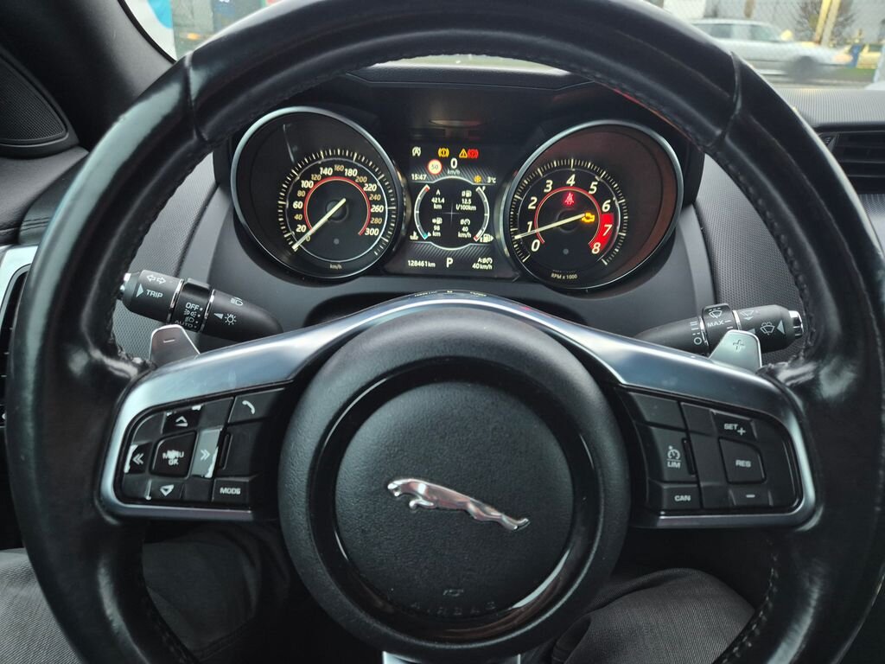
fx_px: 588
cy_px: 332
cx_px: 442
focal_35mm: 23
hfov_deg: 73.9
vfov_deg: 58.9
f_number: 1.8
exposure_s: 1/29
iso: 640
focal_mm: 5.4
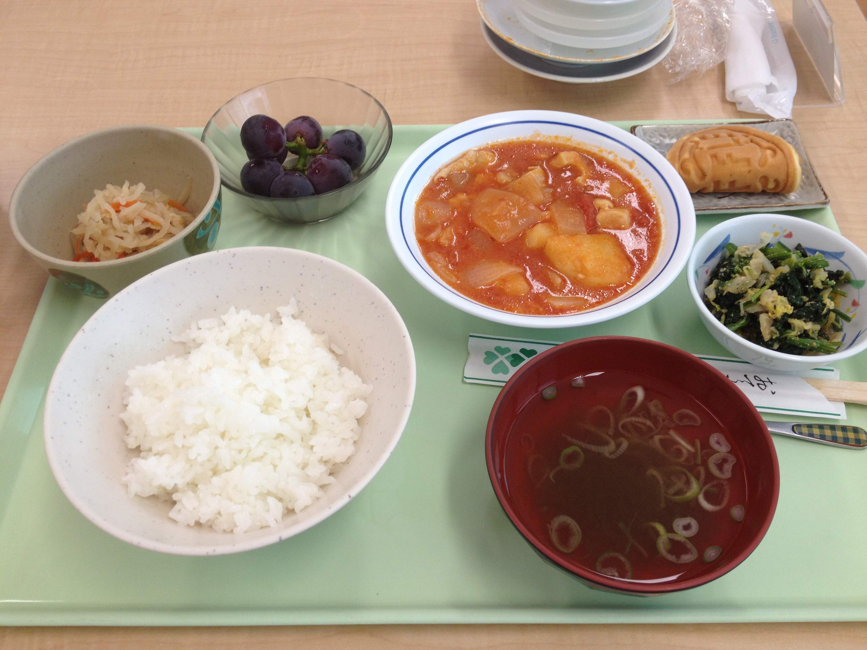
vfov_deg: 40.7
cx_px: 434
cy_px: 325
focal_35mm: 35
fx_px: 877
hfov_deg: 52.6
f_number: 2.4
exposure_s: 1/60
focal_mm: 4.28
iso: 64
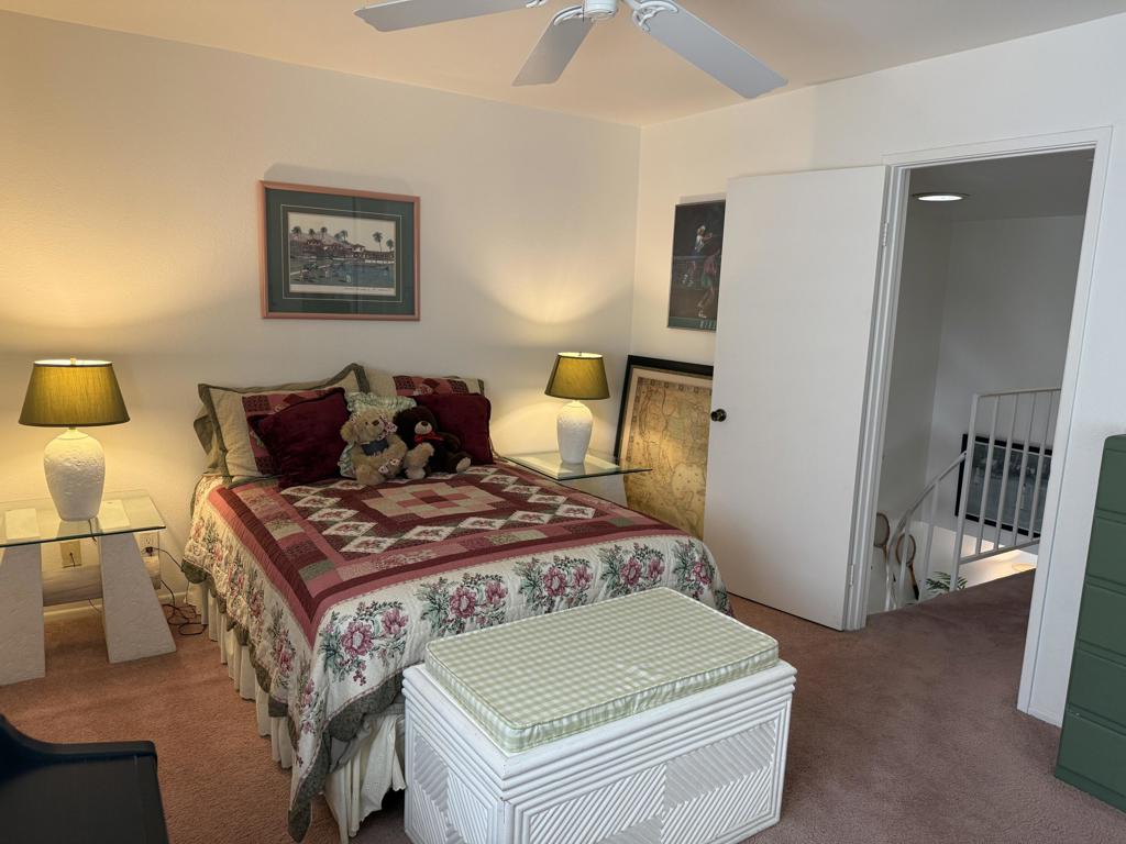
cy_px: 422
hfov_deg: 71.6
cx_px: 563
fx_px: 781
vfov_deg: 56.8
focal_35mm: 24
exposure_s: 1/120
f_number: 1.78
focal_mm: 6.76
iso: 200
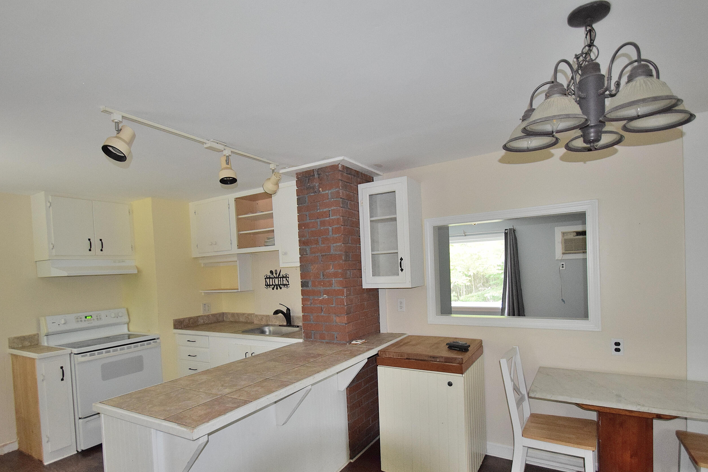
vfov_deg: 67.1
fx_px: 354
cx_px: 365
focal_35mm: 18
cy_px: 268
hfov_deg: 90.0
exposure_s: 1/60
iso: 2200
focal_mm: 10
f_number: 3.5
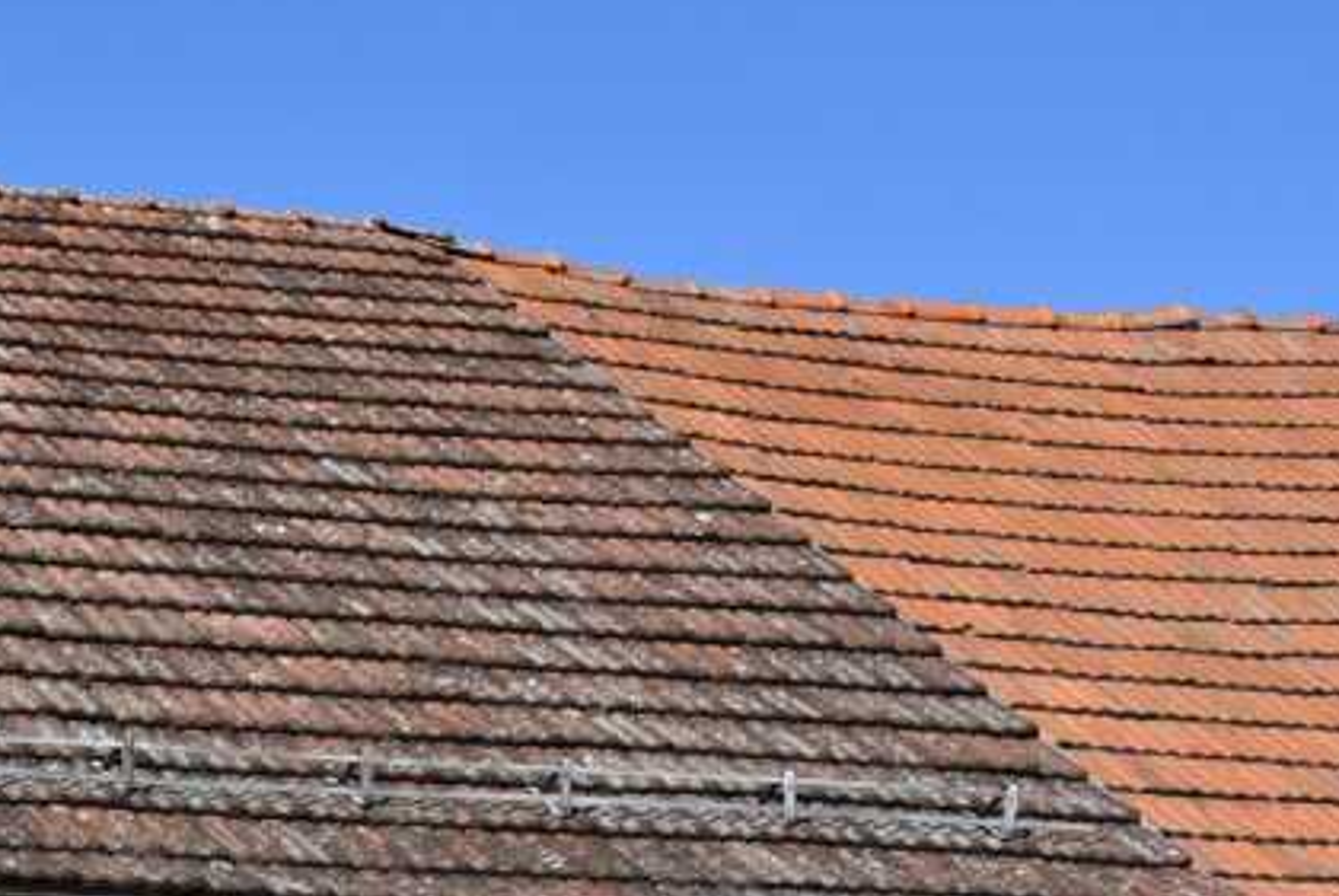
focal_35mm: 108
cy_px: 1323
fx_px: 4021
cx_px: -459
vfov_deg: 12.1
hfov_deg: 17.6
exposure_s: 1/1600
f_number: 7.1
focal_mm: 24
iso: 400
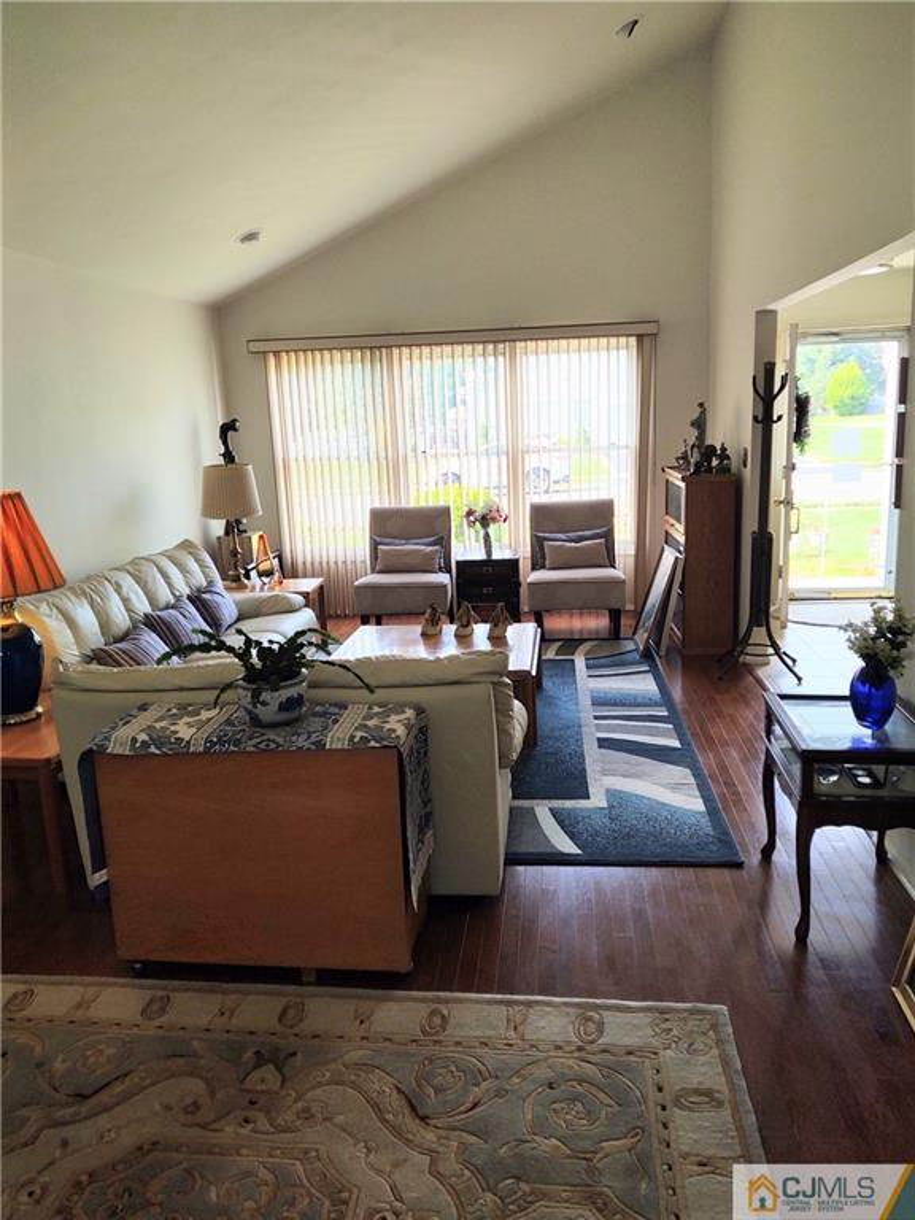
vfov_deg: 65.3
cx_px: 458
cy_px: 610
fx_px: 952
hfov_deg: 51.4
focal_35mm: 27
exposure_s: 1/547
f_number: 1.7
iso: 100
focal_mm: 4.75
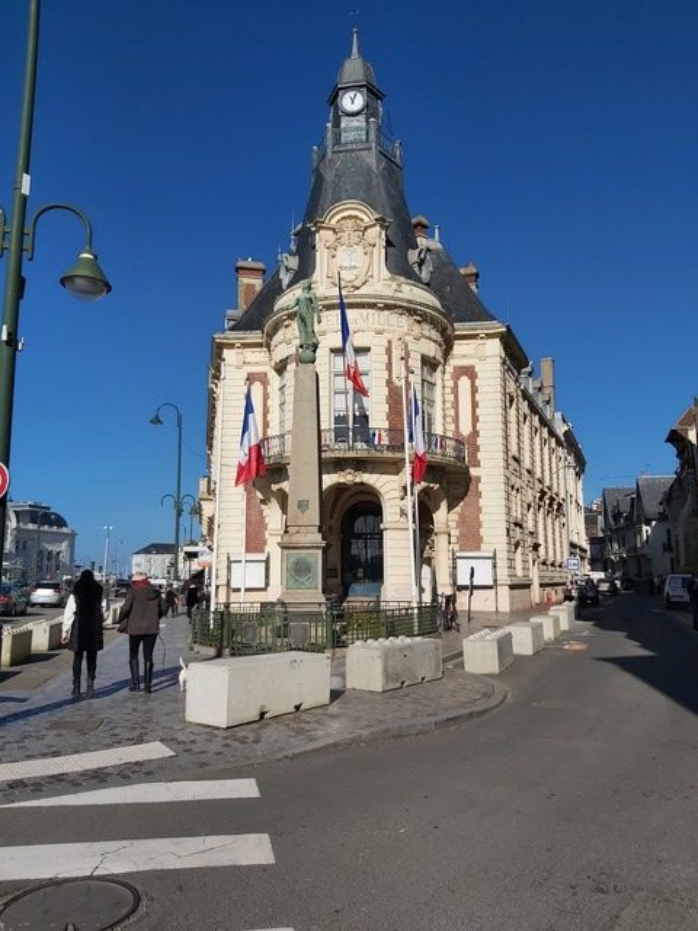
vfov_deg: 67.3
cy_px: 466
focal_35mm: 26
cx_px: 349
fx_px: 699
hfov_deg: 53.1
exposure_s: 1/5848
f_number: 1.7
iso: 64
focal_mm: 3.92
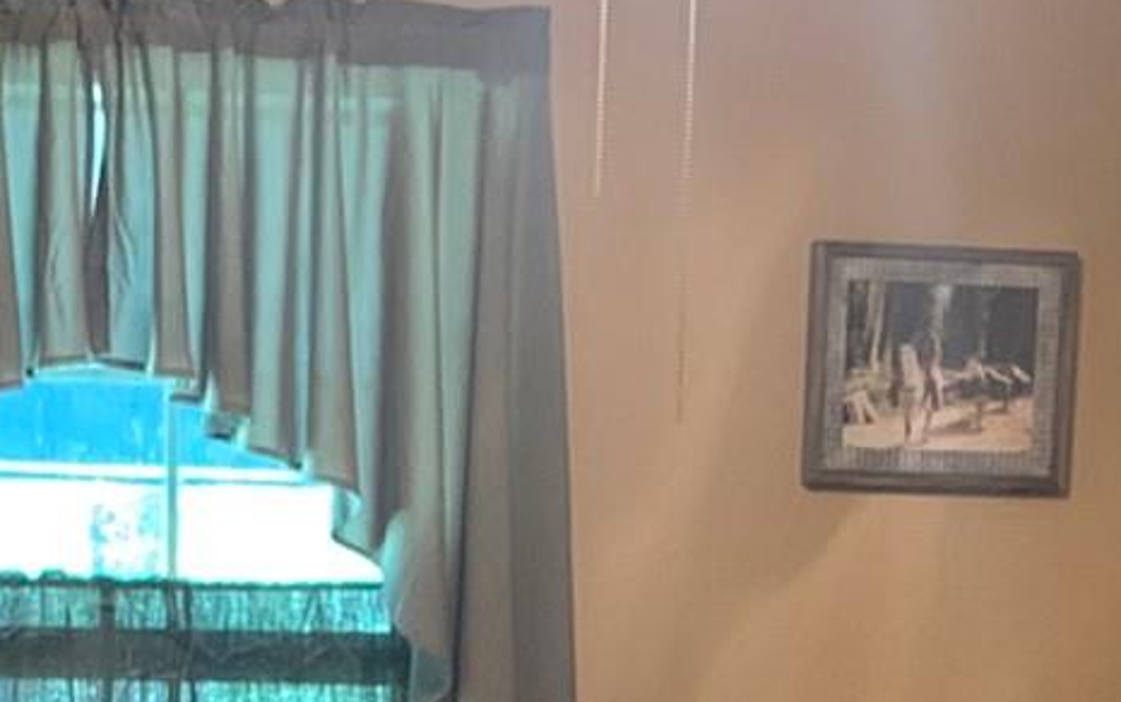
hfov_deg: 17.2
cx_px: 404
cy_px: 1332
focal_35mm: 121
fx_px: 3699
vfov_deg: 10.1
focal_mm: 4.25
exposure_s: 1/30
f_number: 1.8
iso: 400
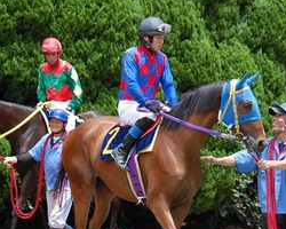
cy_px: 139
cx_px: 154
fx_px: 2091
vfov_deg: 6.3
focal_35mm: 247
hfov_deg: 7.8
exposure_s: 1/640
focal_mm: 110
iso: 800
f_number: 6.3
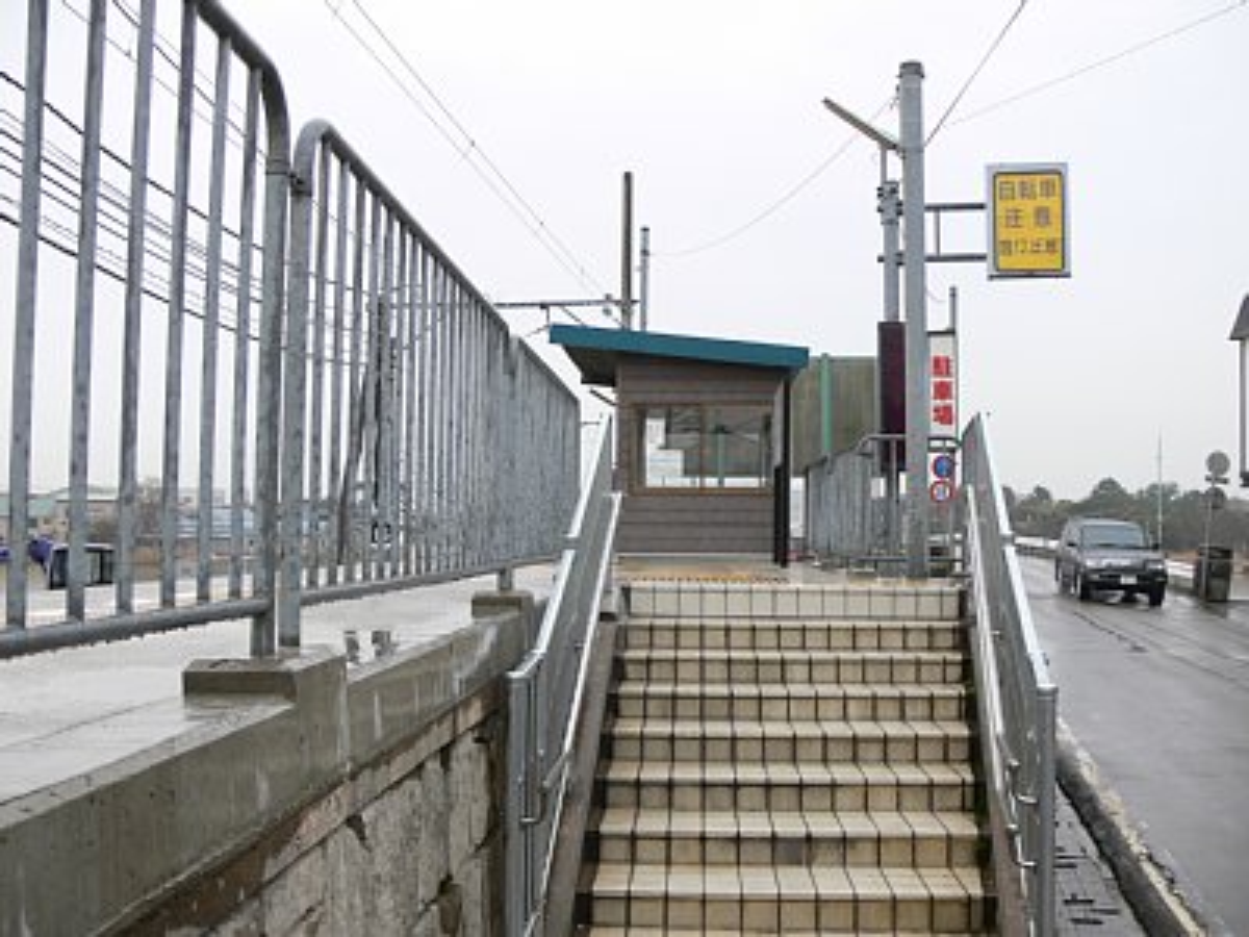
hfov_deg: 50.1
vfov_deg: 38.7
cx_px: 624
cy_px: 468
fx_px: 1335
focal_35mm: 37
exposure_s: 1/50
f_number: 2.8
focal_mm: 7.8
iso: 80
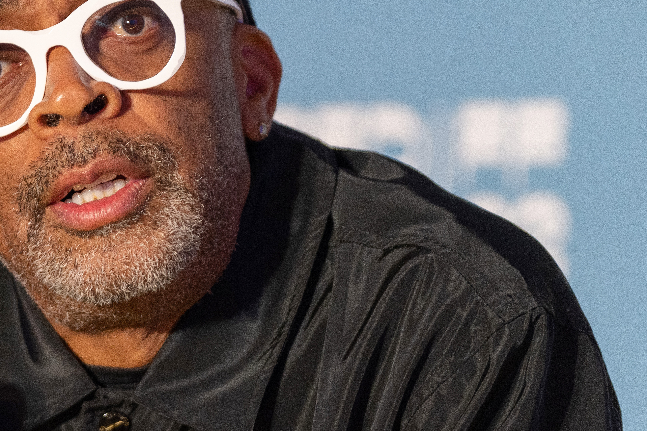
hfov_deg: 5.0
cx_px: 46
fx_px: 7386
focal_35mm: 411
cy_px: 210
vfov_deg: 3.3
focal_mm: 155
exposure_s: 1/250
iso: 640
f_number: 2.8
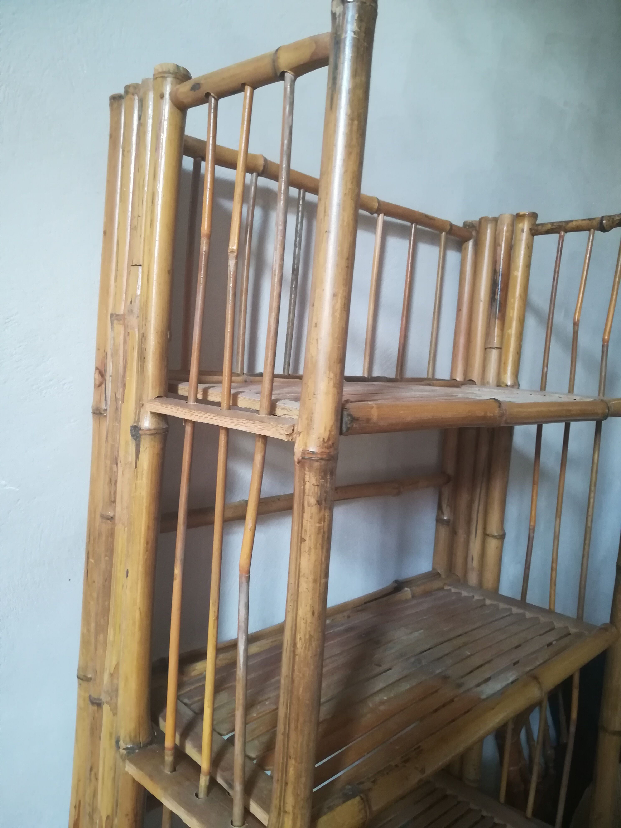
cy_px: 414
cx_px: 310
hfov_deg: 53.1
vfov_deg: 67.3
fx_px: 622
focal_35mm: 26
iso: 500
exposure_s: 1/25
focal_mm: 3.83
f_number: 2.2
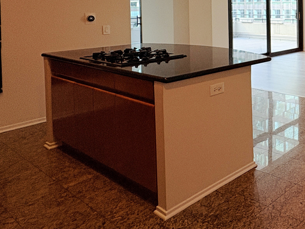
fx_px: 317
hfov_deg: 39.9
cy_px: 13
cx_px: 349
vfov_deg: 36.6
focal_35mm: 36
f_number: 2.2
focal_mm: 2.22
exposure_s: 1/120
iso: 64
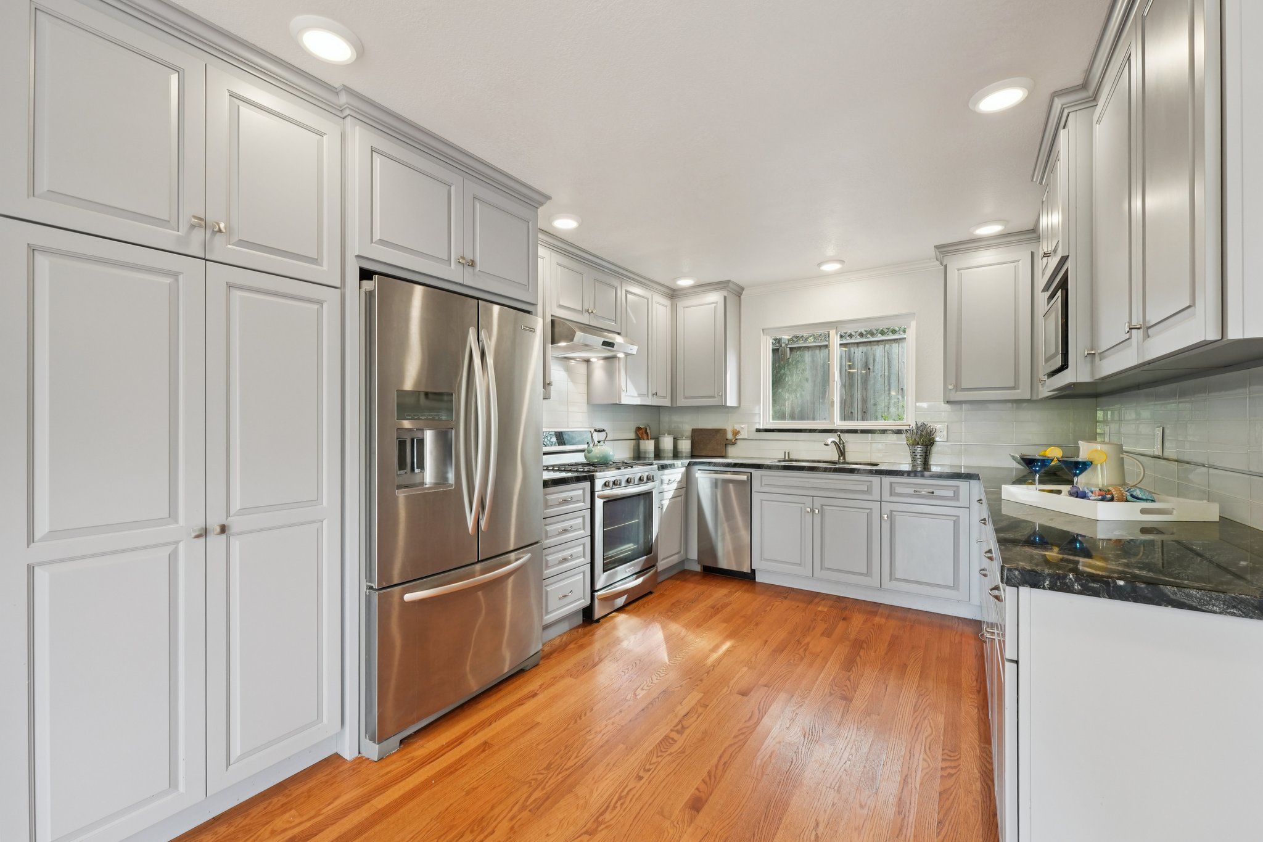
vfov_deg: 81.2
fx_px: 491
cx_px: 632
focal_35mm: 14
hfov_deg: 104.3
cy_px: 421
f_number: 8
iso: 640
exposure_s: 1/40
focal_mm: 14
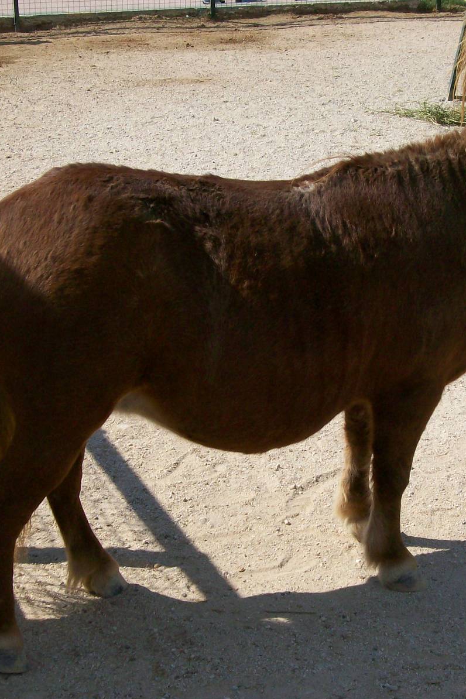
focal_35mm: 78
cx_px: 304
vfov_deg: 26.0
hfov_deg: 17.5
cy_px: 350
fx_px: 1514
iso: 80
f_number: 6
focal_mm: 9.4
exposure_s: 1/633
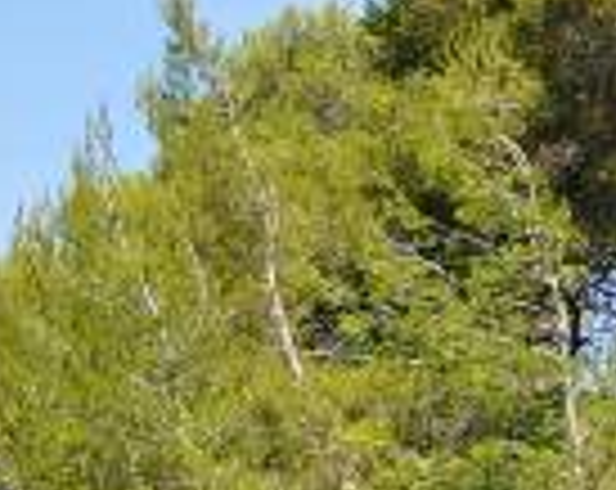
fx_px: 5367
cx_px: -778
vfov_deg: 5.0
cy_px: 1340
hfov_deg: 6.3
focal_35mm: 295
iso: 200
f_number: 9
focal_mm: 28
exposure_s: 1/320
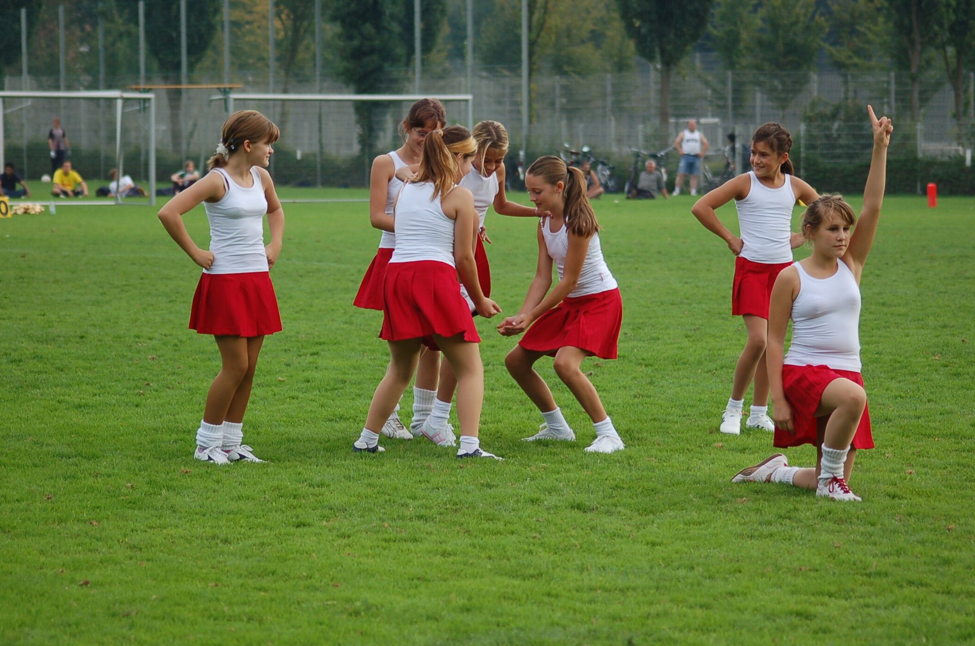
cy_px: 324
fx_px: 4042
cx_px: 510
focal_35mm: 150
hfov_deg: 13.8
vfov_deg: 9.1
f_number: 4.2
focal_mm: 95
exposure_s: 1/1000
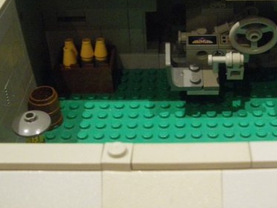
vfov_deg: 23.6
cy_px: 77
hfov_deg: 30.5
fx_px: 497
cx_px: 214
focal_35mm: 62
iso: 800
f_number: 3.5
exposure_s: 1/10
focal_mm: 6.3
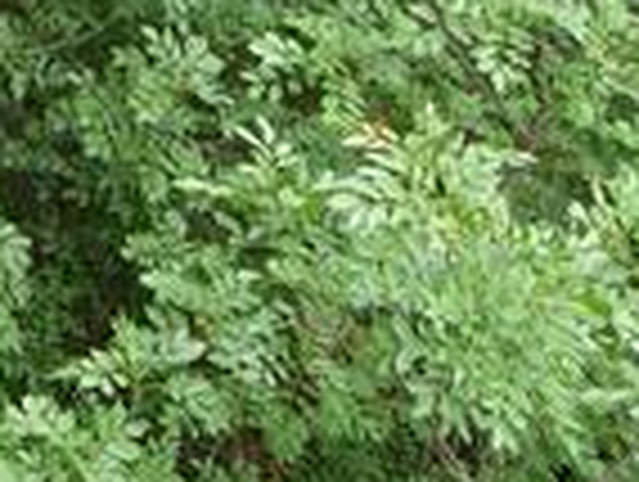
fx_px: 2330
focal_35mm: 126
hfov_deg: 13.8
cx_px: -544
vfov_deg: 11.1
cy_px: -333
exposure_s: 1/60
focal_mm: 4.7
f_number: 3.3
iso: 100
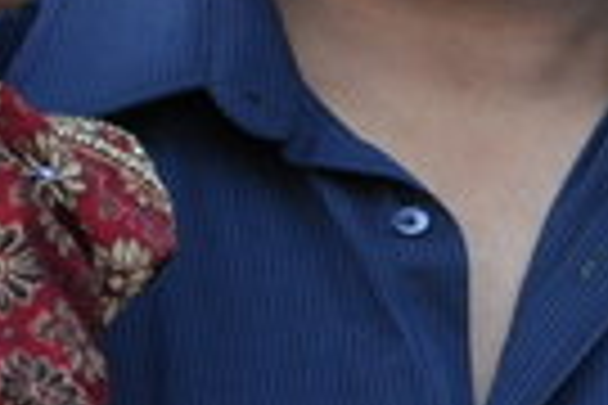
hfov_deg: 2.9
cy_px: 495
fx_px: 11872
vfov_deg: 2.0
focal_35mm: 703
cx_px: 1009
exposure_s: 1/80
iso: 400
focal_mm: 62
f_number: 5.3
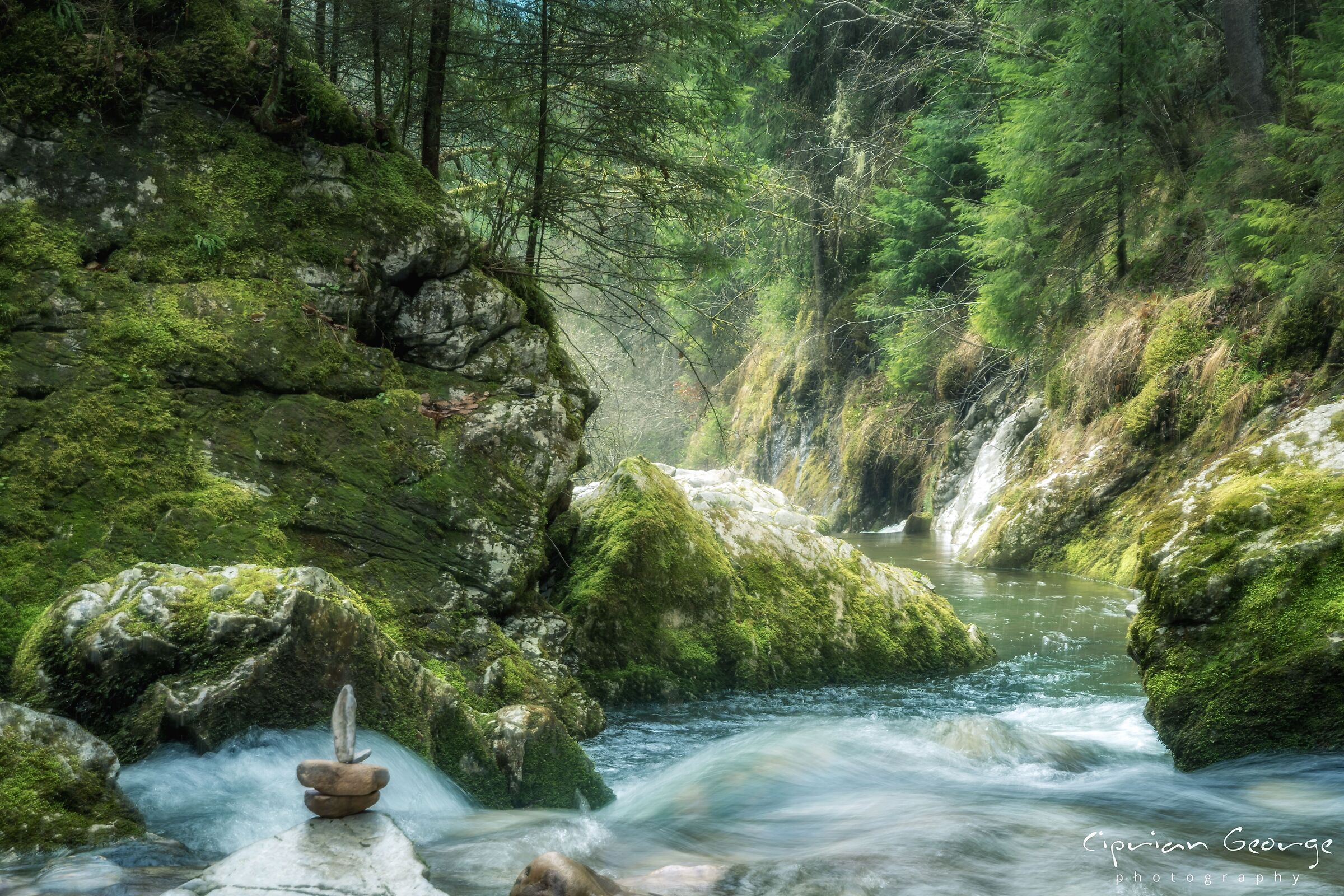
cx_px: 672
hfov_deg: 27.0
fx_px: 2800
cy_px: 448
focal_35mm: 75
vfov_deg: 18.2
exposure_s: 1/4
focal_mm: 75
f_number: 22
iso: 200
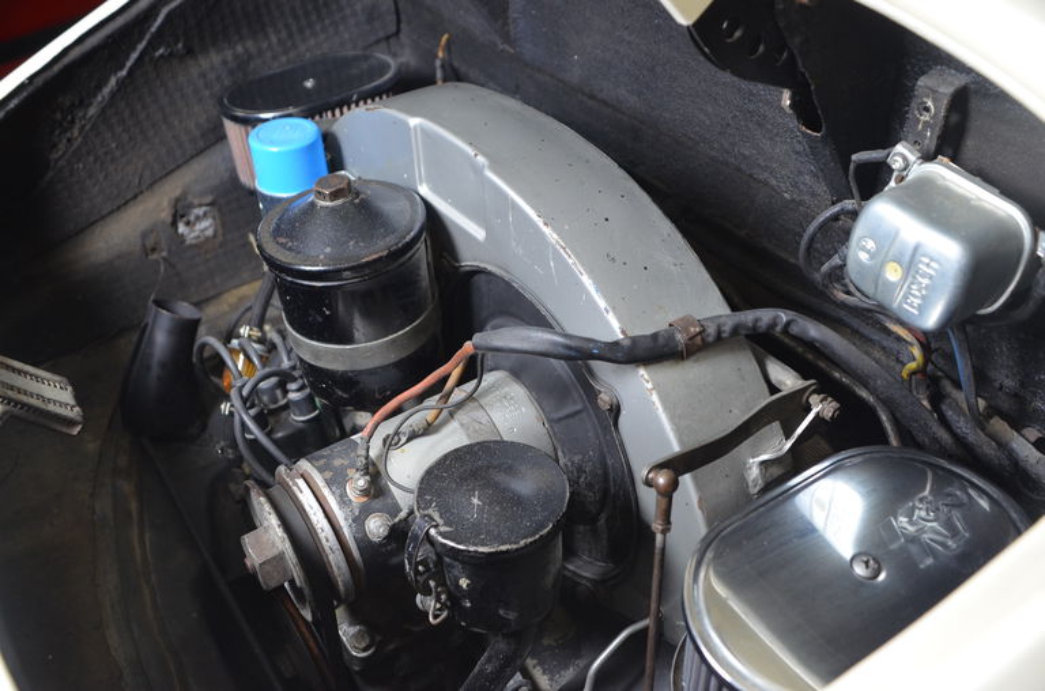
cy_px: 346
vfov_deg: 39.8
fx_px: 956
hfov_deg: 57.3
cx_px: 522
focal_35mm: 33
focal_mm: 22
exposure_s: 1/60
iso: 800
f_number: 3.8
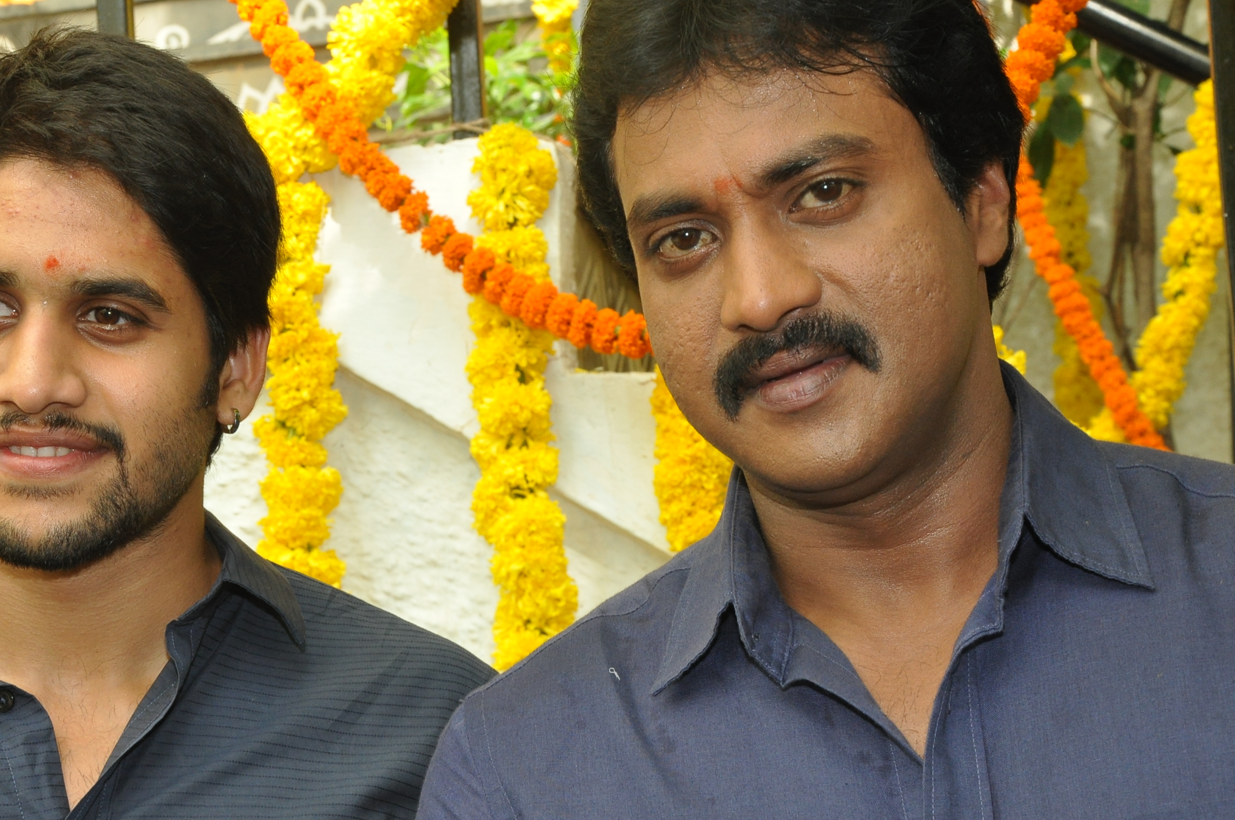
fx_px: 3323
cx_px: 428
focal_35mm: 97
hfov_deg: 21.0
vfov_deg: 14.1
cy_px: 499
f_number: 10
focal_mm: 48
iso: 800
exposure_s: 1/200
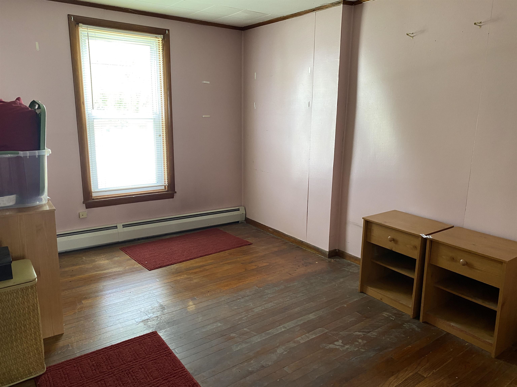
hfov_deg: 67.3
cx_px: 258
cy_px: 194
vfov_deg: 53.1
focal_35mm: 26
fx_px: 388
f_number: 1.8
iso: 160
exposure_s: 1/60
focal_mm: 4.25
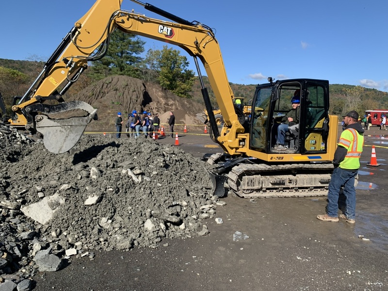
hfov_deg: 67.3
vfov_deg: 53.1
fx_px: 291
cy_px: 146
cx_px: 194
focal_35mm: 26
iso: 25
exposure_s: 1/1880
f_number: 1.8
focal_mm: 4.25
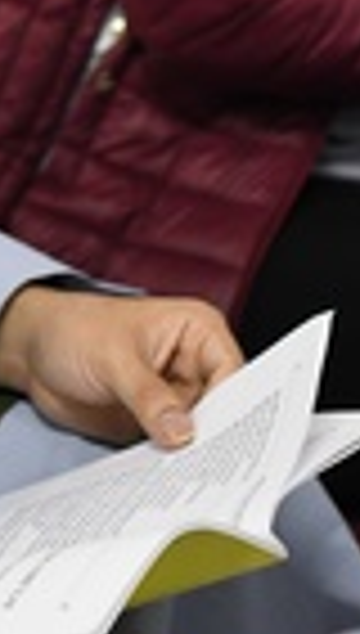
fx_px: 5682
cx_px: -196
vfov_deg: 6.3
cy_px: -274
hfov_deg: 3.6
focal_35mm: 337
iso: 2500
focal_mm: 70
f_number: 2.8
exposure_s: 1/100
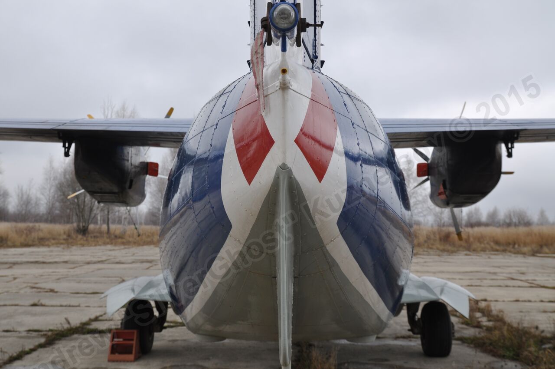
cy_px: 184
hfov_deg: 42.4
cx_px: 278
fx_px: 716
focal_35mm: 46
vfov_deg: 28.9
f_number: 6.3
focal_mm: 31
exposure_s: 1/100
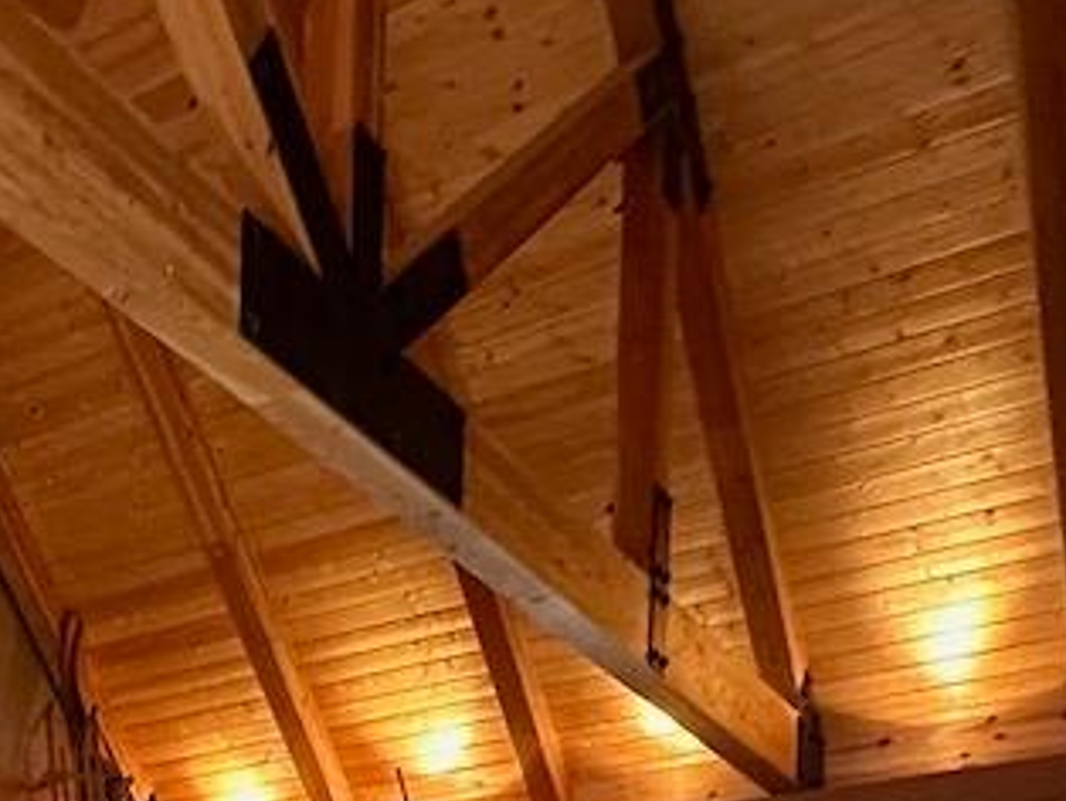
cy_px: 1263
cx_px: -333
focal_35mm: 57
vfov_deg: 21.0
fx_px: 1757
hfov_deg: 27.8
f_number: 2.2
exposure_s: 1/60
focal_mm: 2.22
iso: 640
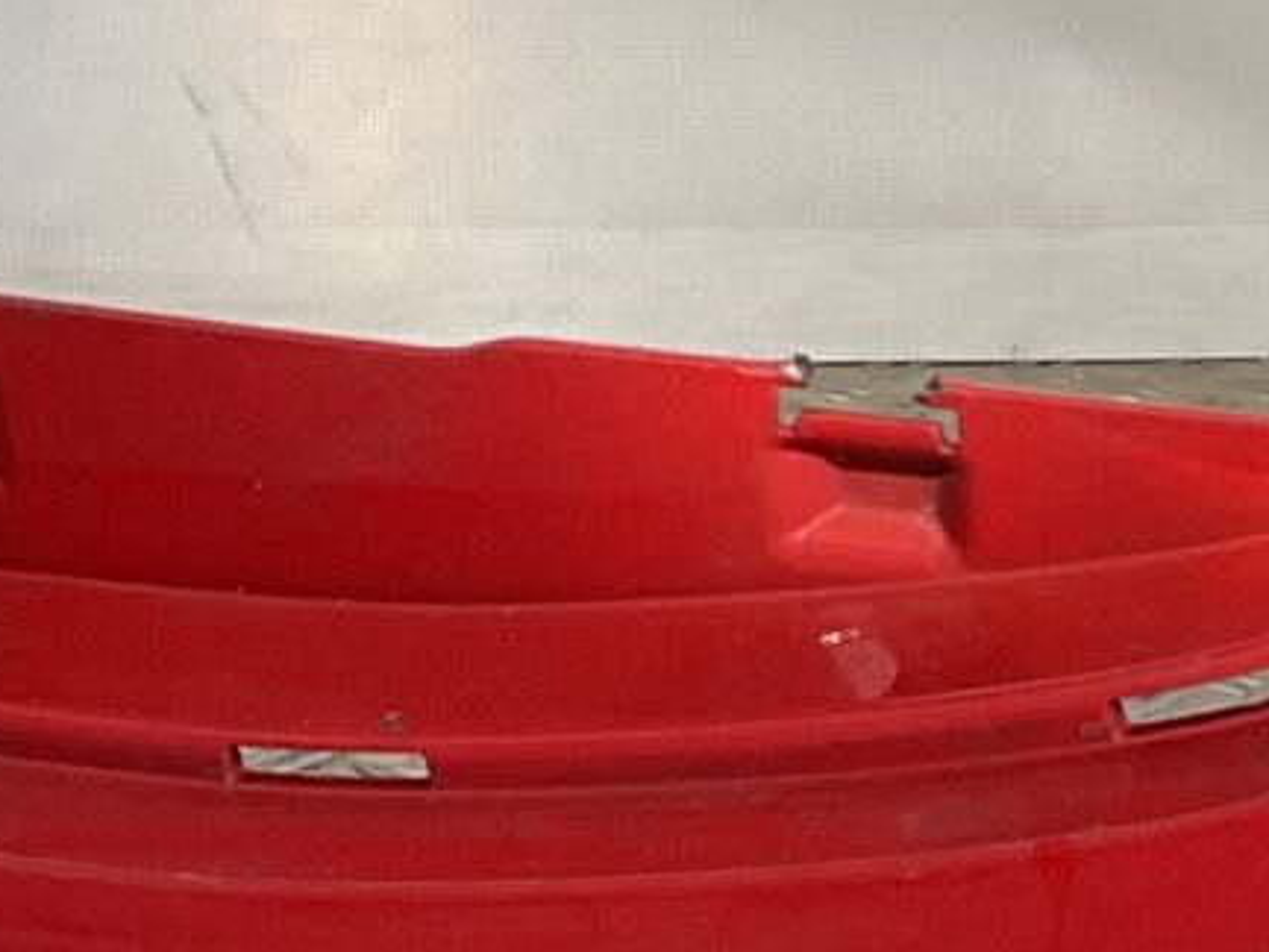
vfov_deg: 8.6
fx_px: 6305
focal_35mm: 172
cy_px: 461
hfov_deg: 11.5
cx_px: 285
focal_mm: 3
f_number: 1.8
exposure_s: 1/184
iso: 16
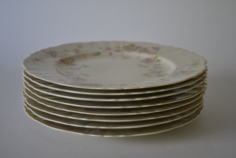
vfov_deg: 17.5
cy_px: 79
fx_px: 511
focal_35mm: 78
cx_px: 118
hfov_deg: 26.0
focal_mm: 52
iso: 1100
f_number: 5.6
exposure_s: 1/50
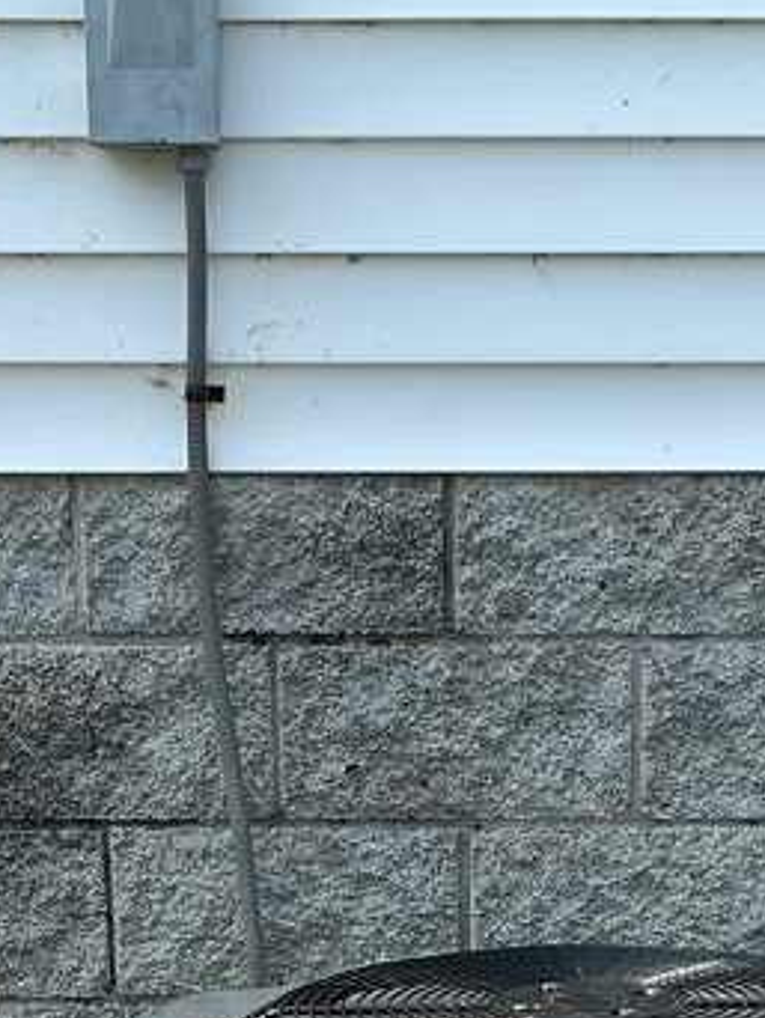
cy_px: 1244
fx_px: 2708
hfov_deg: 16.0
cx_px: 551
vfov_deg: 19.9
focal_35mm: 92
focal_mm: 5.7
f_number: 1.5
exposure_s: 1/1808
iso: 50
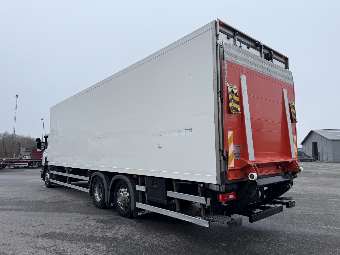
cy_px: 128
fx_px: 236
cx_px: 170
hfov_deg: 71.6
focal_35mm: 24
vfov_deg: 56.8
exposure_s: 1/2445
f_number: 1.78
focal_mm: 6.76
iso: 80
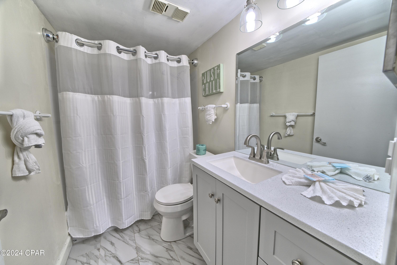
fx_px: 132
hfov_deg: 112.6
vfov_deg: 90.1
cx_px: 198
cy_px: 132
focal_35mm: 12
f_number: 9.5
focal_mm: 12
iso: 800
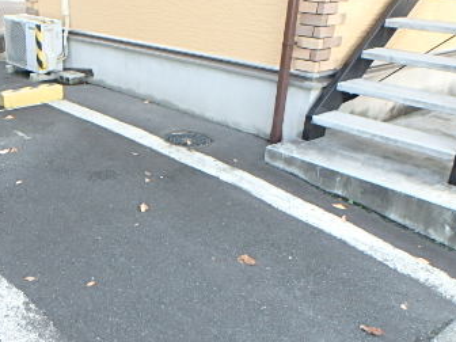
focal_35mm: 40
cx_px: 103
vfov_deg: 35.7
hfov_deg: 44.9
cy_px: 223
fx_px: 527
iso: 125
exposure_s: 1/80
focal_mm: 3.7
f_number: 3.5
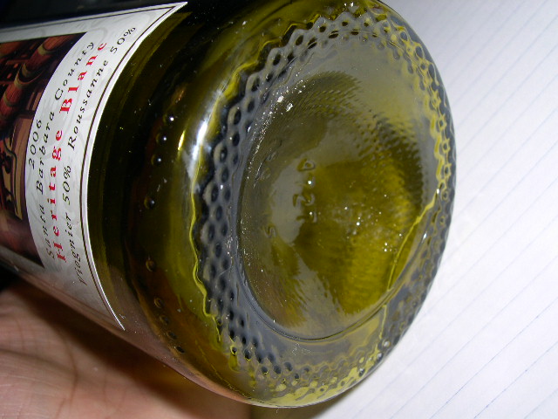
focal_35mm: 38
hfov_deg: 49.0
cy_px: 210
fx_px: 613
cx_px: 279
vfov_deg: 37.7
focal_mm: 8
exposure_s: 1/60
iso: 100
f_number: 7.6
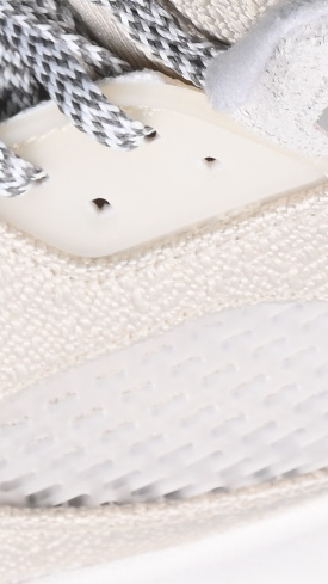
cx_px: 23
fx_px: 6913
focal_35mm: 447
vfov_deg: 4.8
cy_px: -230
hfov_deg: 2.7
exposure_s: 1/80
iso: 160
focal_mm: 50
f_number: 7.1
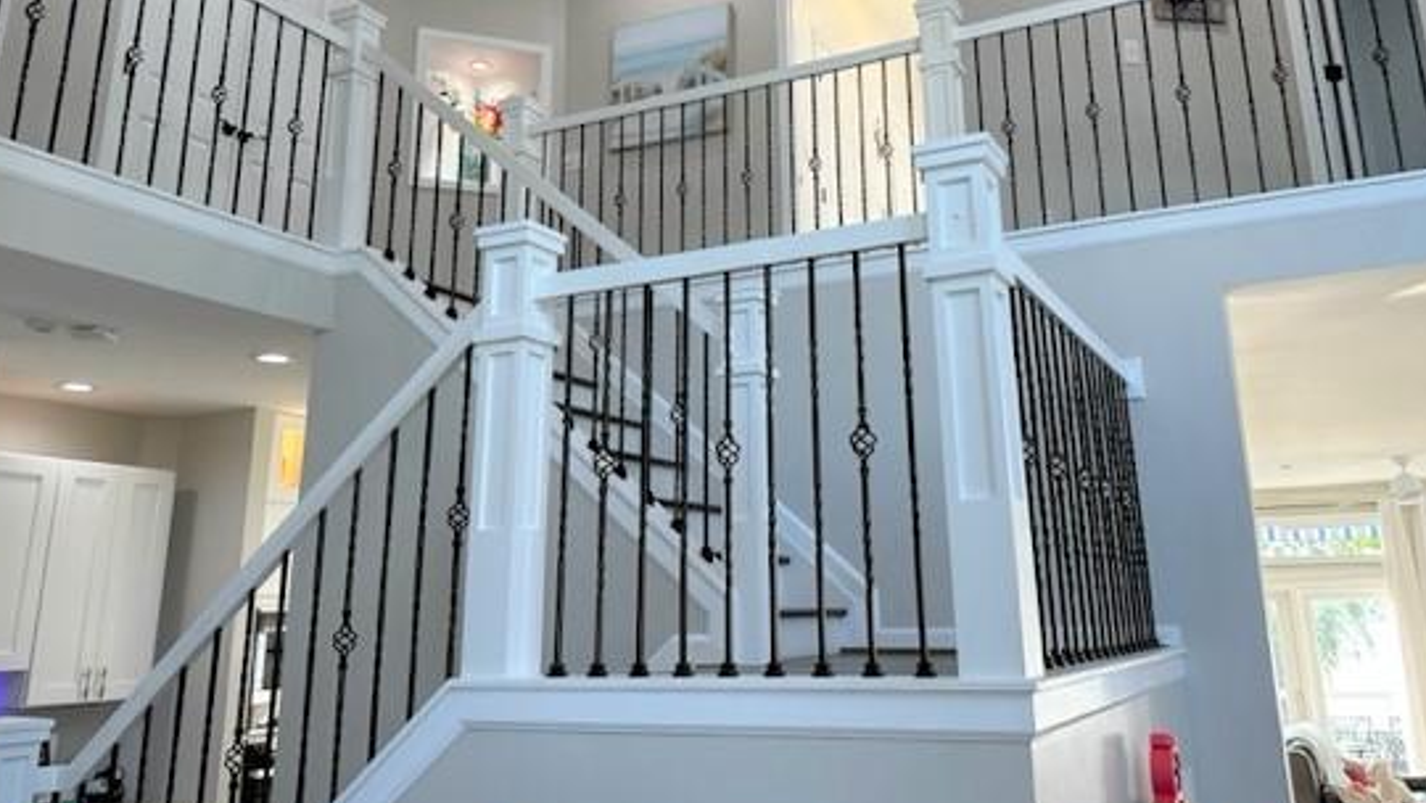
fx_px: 1172
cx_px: 768
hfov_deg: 62.5
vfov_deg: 37.3
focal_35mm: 31
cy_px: 251
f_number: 1.78
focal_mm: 6.86
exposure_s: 1/158
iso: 100
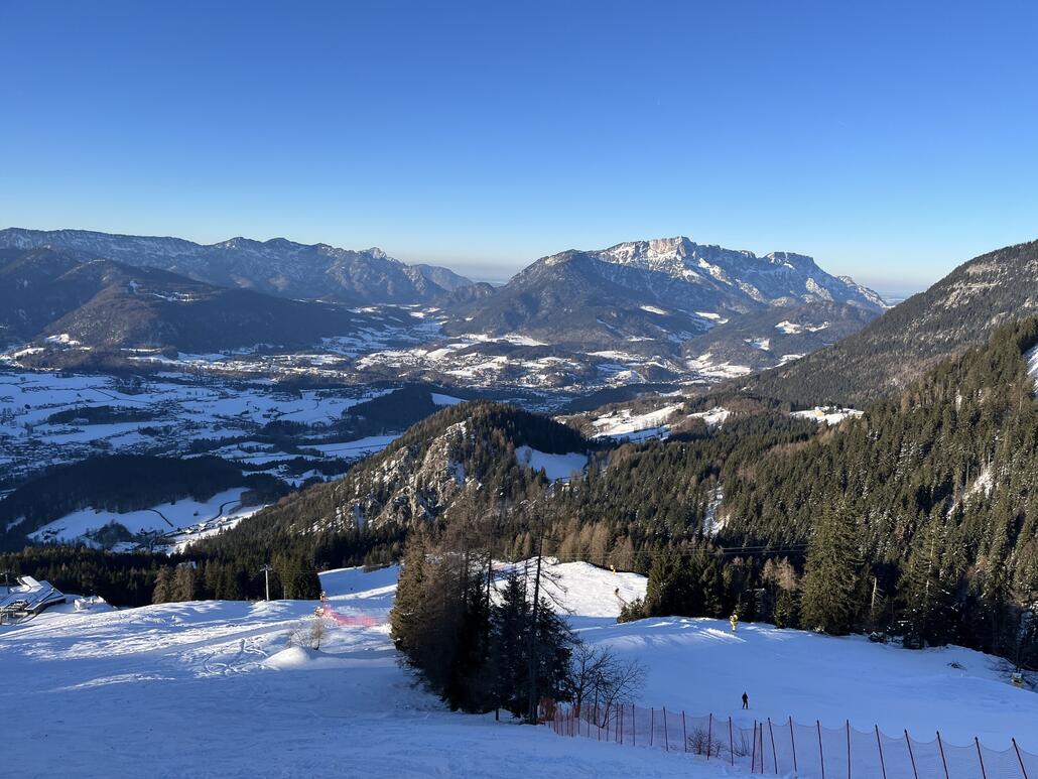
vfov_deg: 53.1
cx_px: 519
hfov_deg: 67.3
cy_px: 390
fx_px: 780
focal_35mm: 26
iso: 50
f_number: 1.6
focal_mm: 5.1
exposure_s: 1/2463
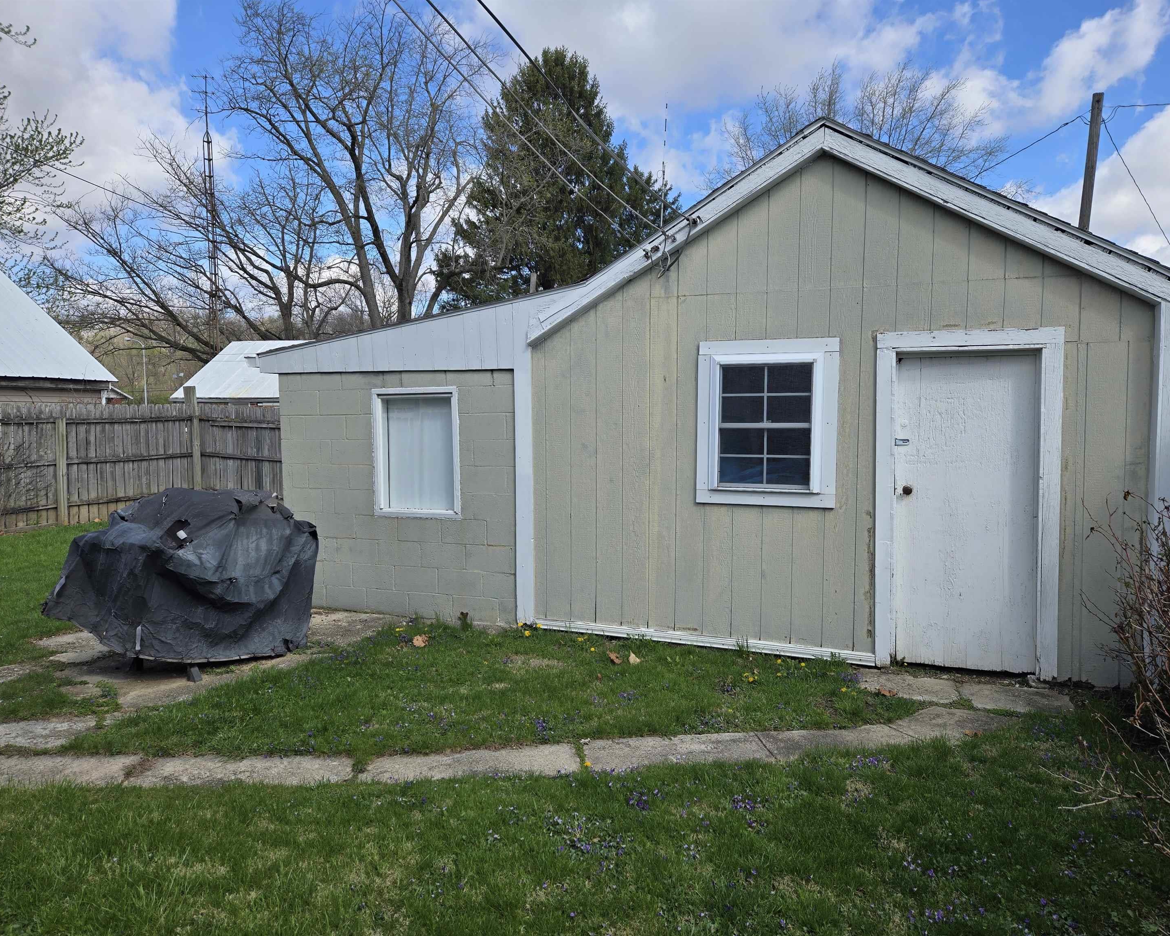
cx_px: 622
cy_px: 468
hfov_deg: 70.2
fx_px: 831
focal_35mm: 24
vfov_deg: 58.8
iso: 25
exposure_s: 1/1179
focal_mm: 5.4
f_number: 1.8
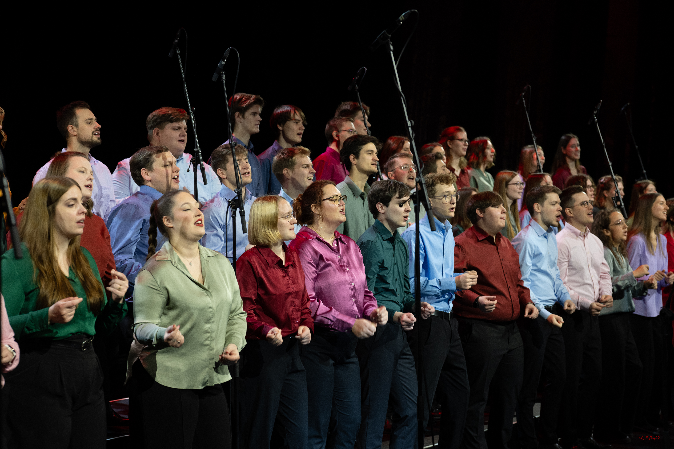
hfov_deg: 23.9
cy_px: 224
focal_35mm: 85
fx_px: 1591
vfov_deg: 16.1
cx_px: 337
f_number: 4.5
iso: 800
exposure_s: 1/100
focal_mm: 85
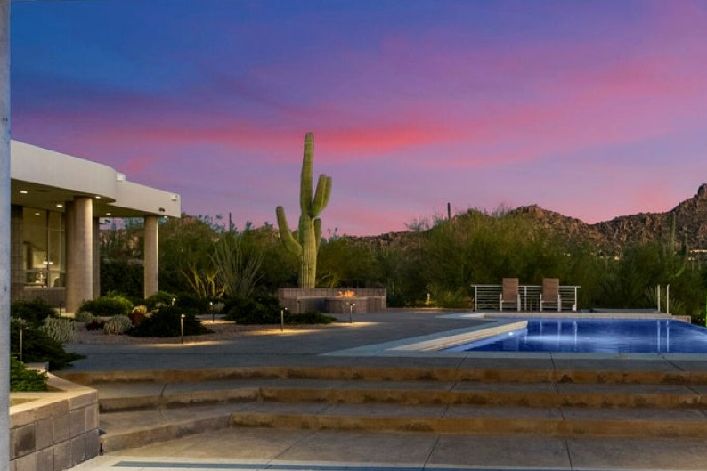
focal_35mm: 34
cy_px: 241
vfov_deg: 38.9
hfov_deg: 53.9
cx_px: 508
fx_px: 668
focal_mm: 10
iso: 320
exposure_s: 1/4
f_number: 4.5
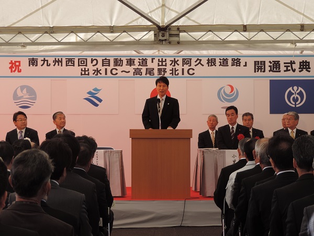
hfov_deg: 12.7
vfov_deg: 9.6
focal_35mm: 155
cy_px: 118
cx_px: 157
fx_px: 1406
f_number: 4.4
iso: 80
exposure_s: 1/125
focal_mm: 27.6
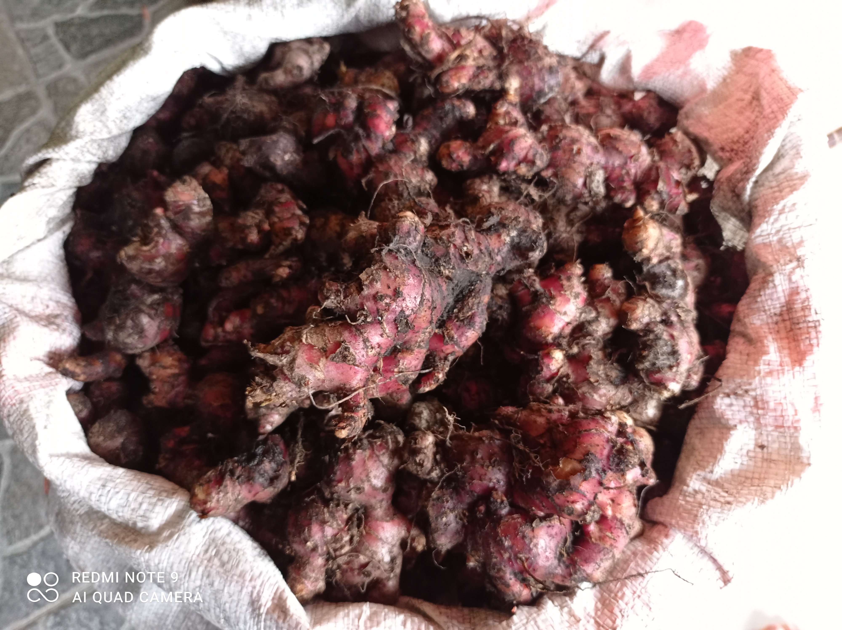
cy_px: 315
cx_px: 421
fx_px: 680
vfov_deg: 49.7
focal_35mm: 28
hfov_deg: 63.5
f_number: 1.79
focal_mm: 4.7
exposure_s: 1/25
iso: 571
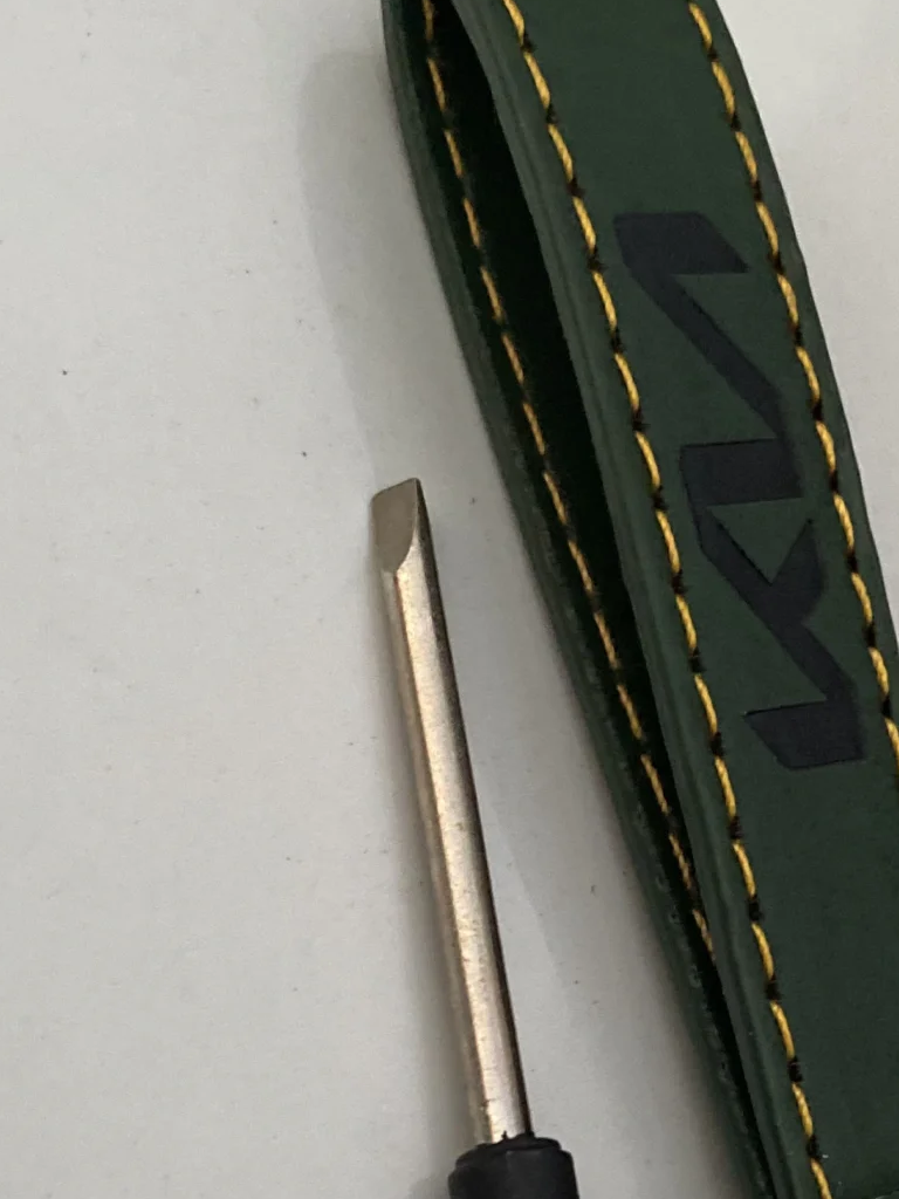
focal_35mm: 65
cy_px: 1003
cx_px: 777
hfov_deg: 22.1
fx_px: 2251
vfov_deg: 29.0
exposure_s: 1/50
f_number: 1.8
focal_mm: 4.25
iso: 400
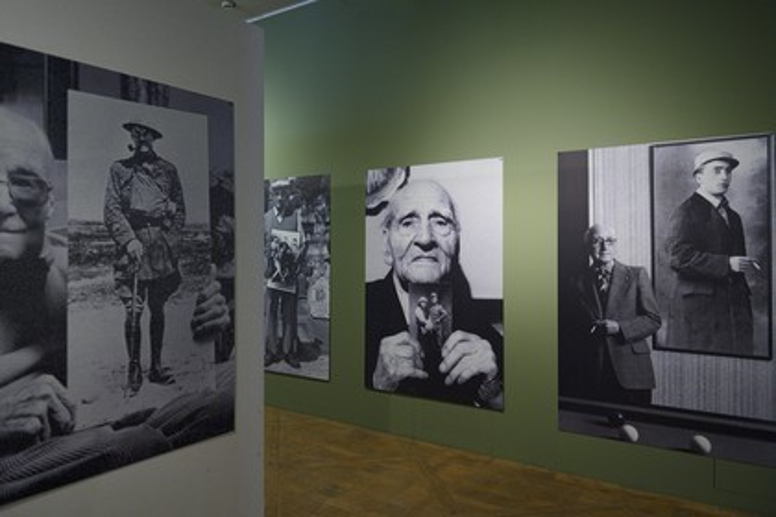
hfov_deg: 73.7
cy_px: 258
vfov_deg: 53.1
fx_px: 517
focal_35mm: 24
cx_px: 388
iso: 1600
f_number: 3.2
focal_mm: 24
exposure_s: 1/50
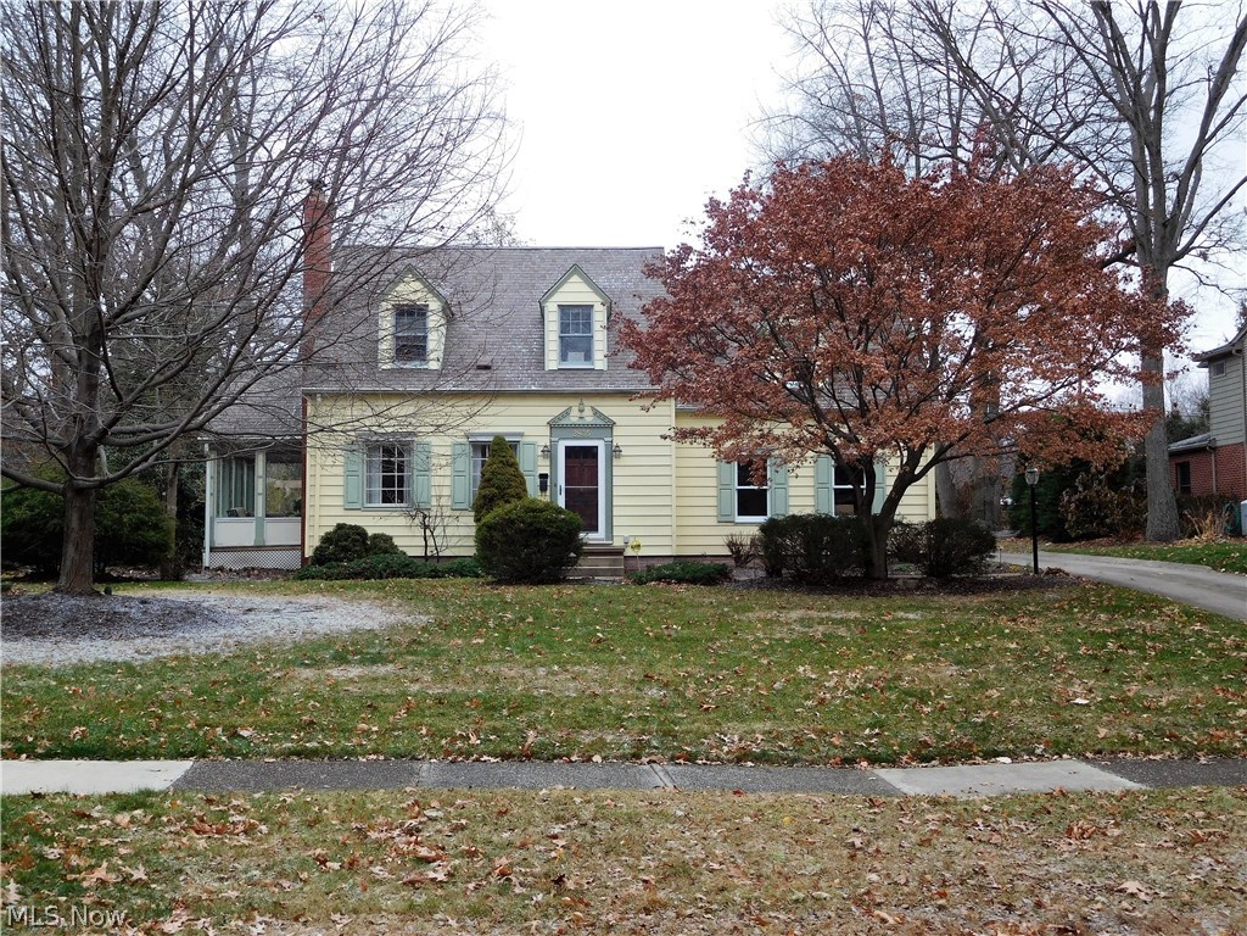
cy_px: 468
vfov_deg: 40.7
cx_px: 624
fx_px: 1261
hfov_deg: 52.6
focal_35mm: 35
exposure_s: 1/30
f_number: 3.8
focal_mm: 6.2
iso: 140
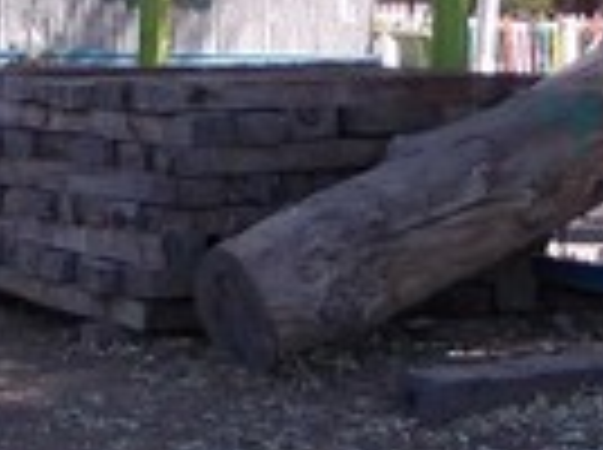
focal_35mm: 160
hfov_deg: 12.3
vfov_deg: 9.2
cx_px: 94
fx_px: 2782
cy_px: 153
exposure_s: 1/500
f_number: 2.7
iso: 80
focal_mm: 4
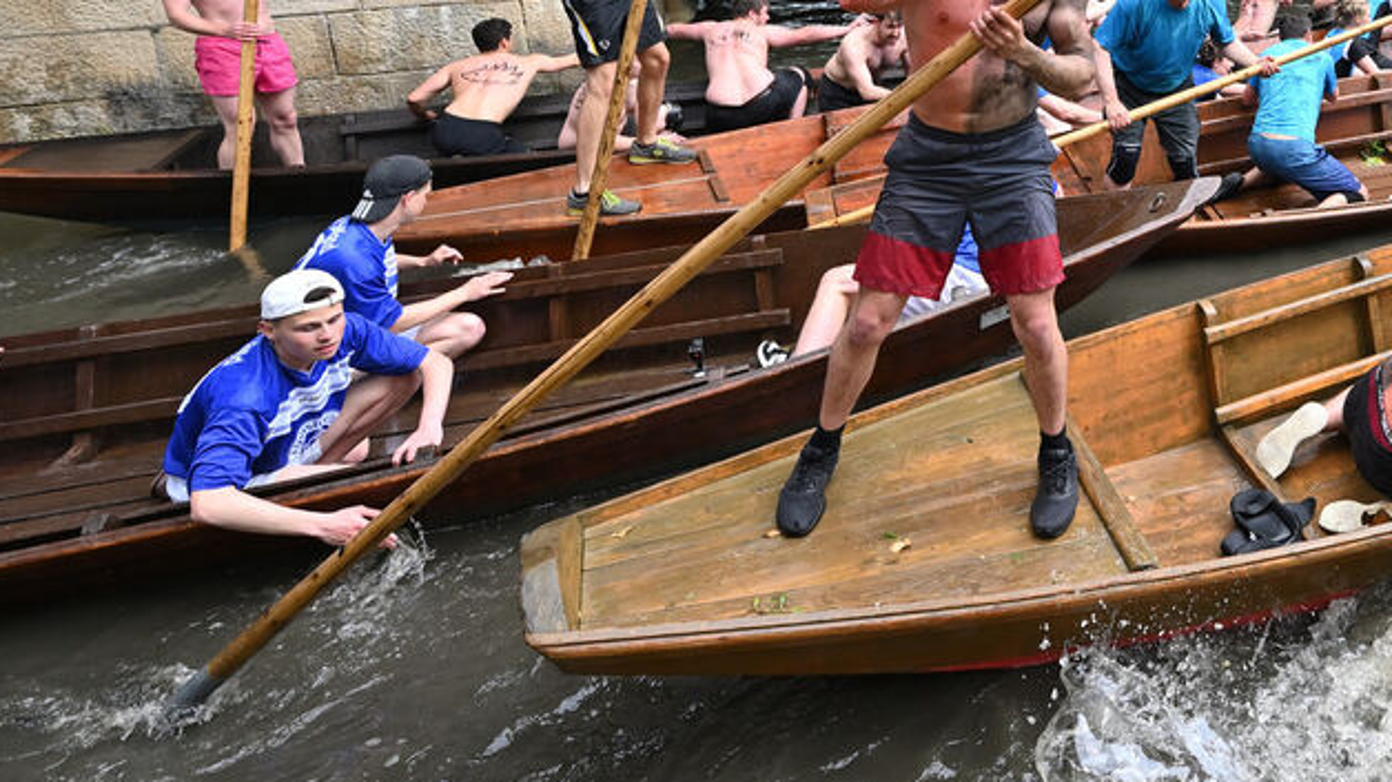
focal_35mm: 28
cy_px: 34
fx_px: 1033
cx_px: 1232
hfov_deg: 58.8
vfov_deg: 37.8
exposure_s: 1/1600
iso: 800
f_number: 4
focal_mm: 14
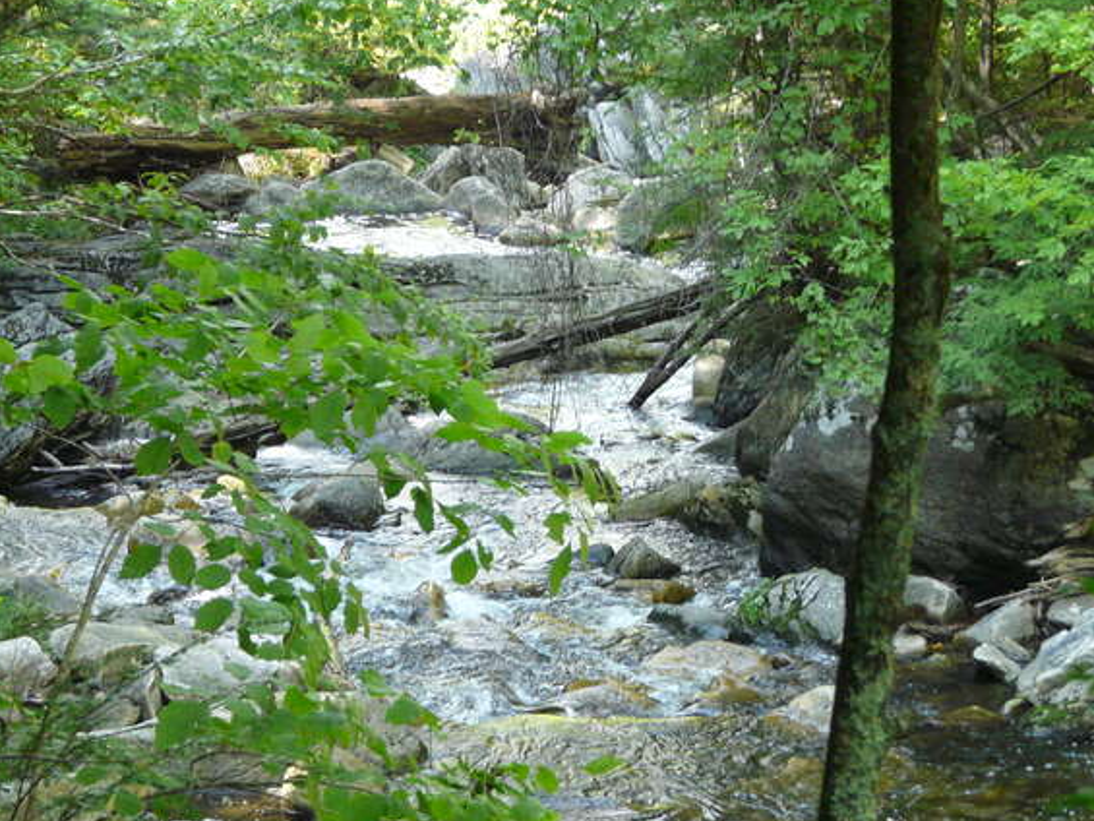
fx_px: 4900
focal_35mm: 155
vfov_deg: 9.6
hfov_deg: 12.7
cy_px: 500
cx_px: 633
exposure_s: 1/50
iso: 200
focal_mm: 18.8
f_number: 3.6
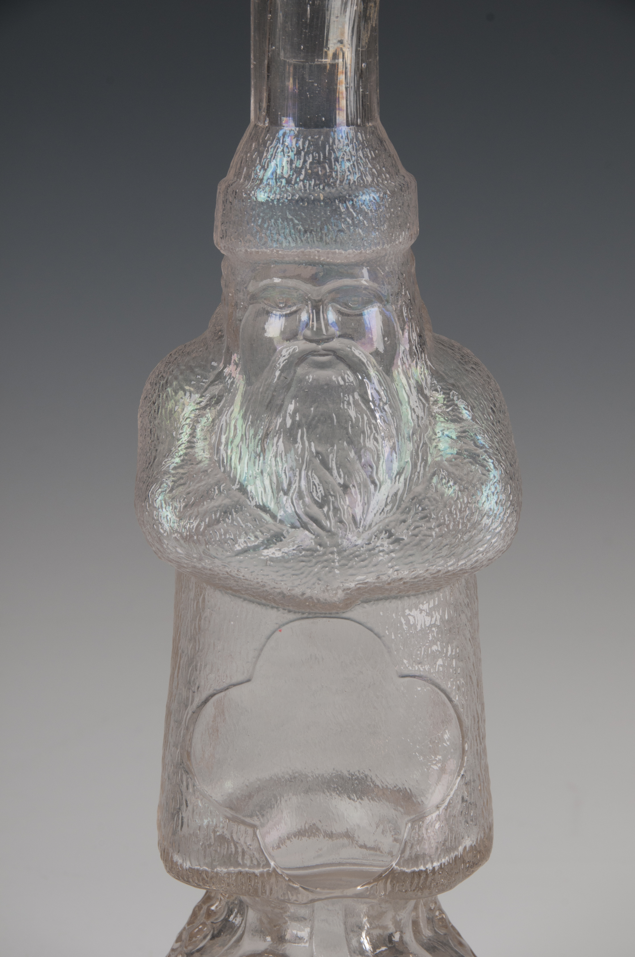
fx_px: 3780
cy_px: 478
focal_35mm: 142
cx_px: 318
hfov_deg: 9.6
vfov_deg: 14.4
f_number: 16
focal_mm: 95
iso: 200
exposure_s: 1/250
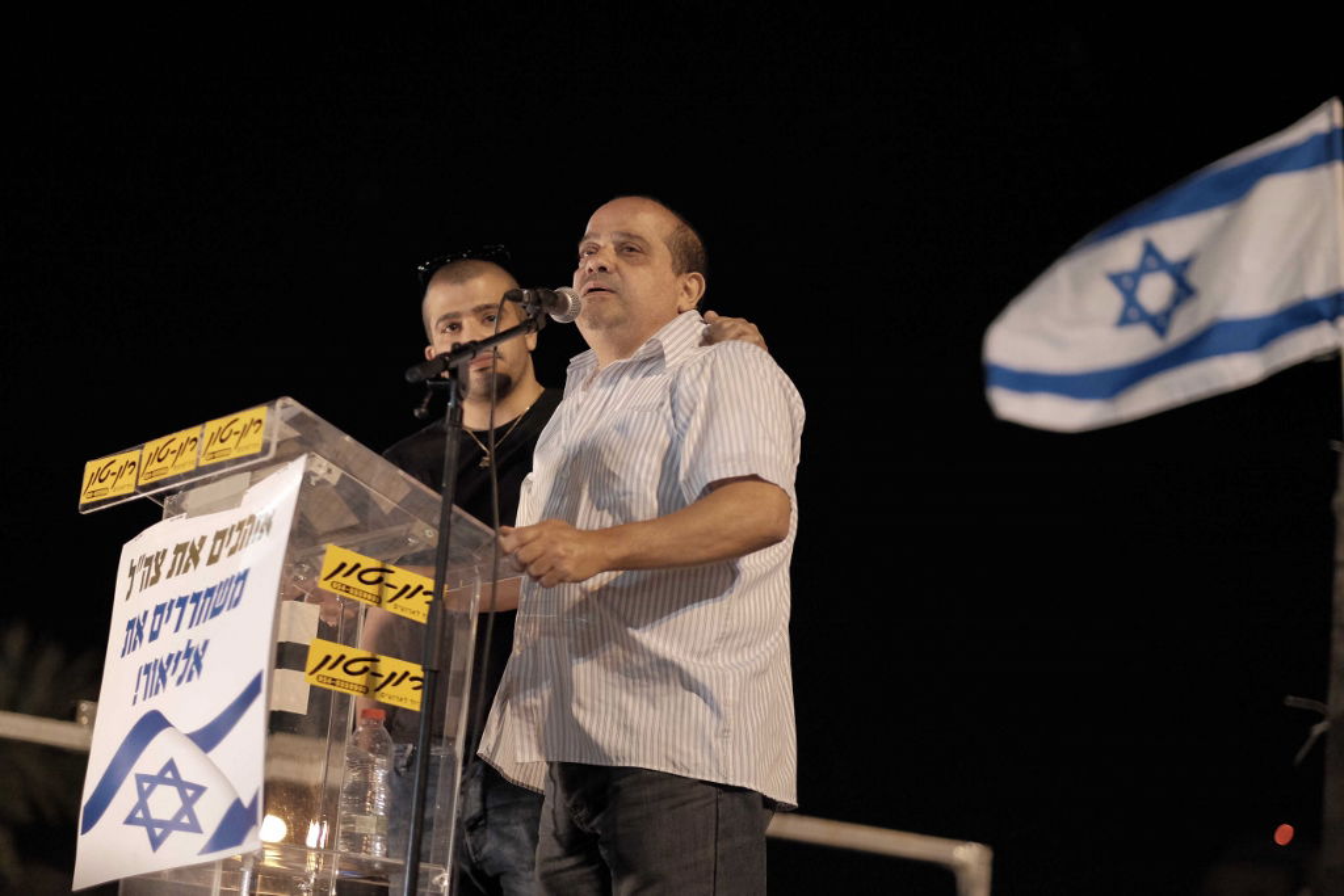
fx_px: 3136
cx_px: 672
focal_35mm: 84
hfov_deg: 24.2
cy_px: 448
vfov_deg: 16.3
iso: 2000
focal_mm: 56
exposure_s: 1/100
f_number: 1.2
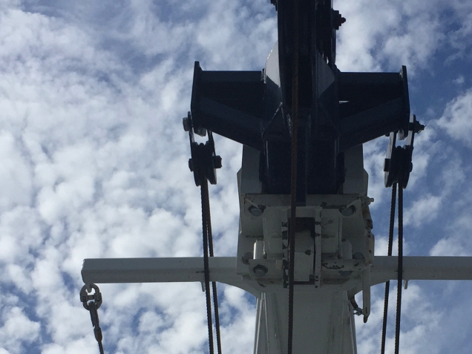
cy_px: 198
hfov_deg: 36.6
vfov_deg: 28.0
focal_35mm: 52
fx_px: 709
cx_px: 298
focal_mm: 4.15
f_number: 2.2
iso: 32
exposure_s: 1/5650
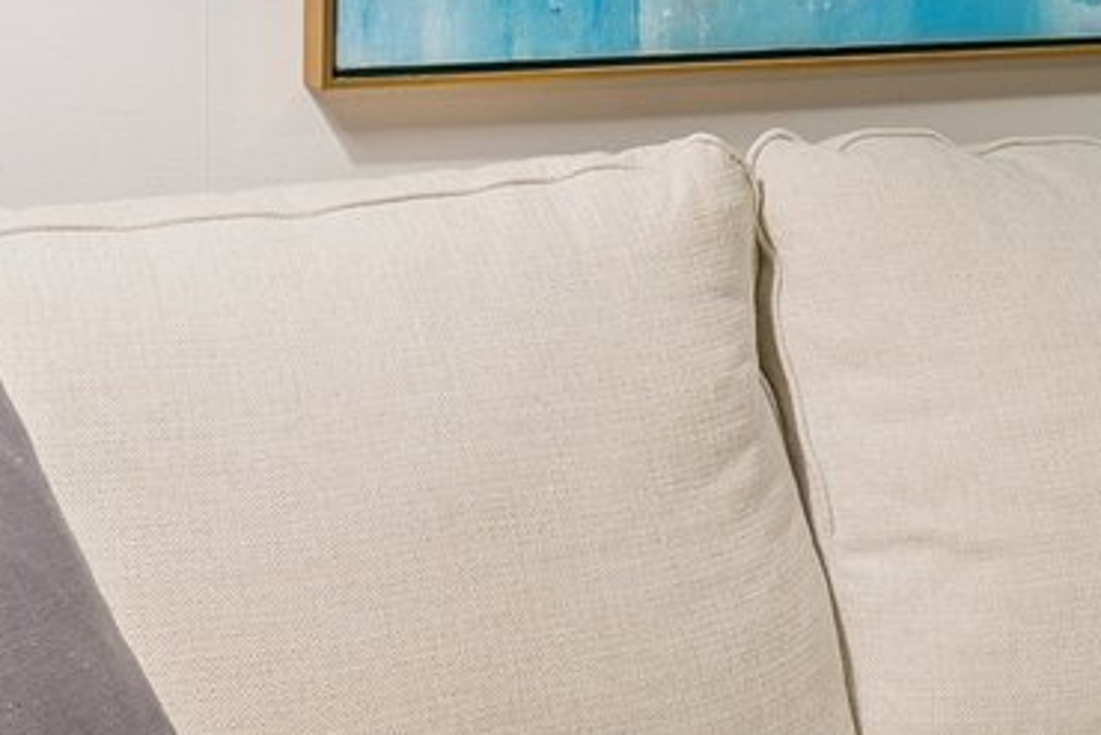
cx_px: 598
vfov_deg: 15.8
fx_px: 2539
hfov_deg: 24.5
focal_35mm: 83
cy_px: -147
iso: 200
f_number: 6.3
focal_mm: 10
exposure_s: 1/5
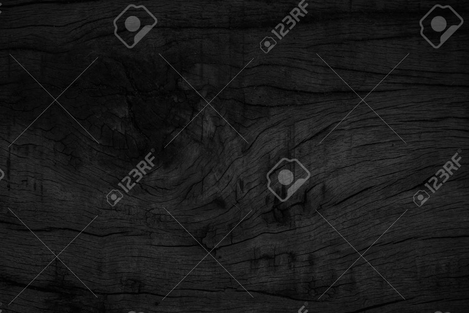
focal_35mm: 156
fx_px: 2031
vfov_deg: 8.8
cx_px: 208
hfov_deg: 13.2
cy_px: 163
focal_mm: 90
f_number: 8
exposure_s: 1/160
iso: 400
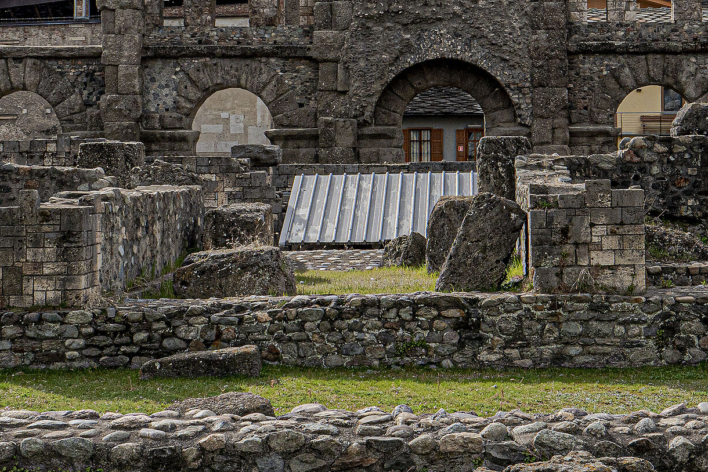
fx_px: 1770
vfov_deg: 14.9
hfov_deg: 22.6
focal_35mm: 90
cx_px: 356
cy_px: -21
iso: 200
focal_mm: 22
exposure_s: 1/640
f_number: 8
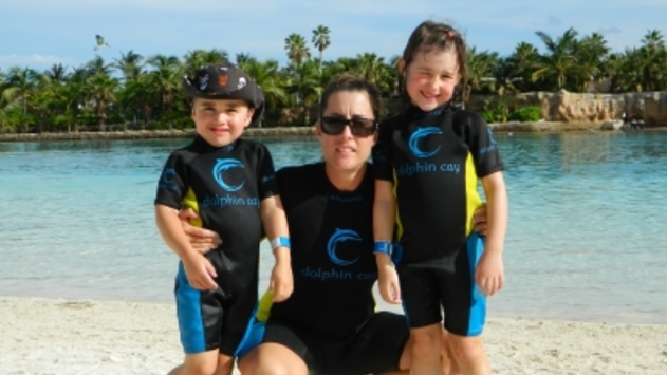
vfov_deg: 19.1
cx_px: 334
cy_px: 228
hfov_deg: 33.3
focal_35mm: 63
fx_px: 1114
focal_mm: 10.2
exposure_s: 1/800
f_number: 3.8
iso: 80
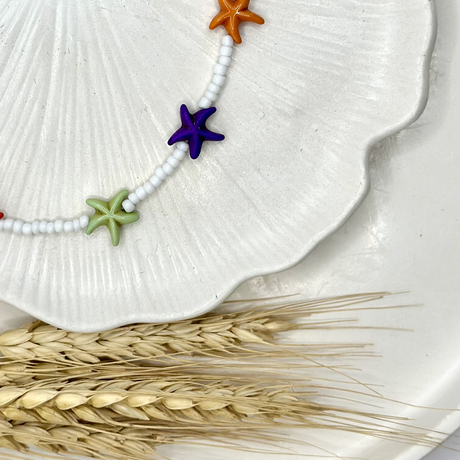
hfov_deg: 19.4
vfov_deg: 19.3
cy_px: 91
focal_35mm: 89
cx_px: 140
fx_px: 1338
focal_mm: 6.86
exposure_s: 1/672
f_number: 1.78
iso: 80
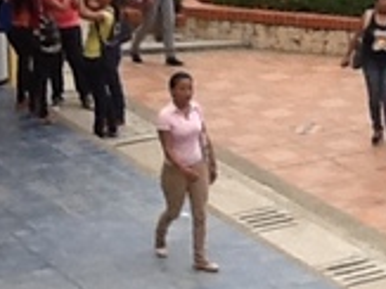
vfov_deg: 8.5
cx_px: 512
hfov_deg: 11.1
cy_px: -71
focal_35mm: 173
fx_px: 1928
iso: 40
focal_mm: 2.03
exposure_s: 1/343
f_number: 2.4
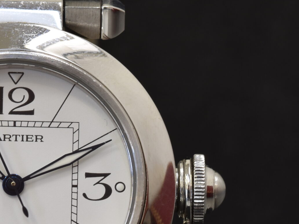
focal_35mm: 323
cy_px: 200
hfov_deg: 6.1
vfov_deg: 4.6
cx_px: -24
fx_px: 2790
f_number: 11
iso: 100
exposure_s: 1/4
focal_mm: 90
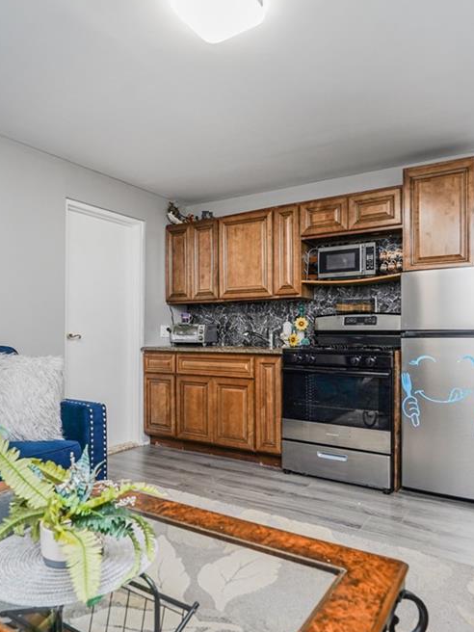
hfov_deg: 56.8
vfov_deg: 71.6
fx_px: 438
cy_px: 321
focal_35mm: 24
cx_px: 224
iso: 250
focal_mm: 16
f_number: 4
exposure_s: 1/30
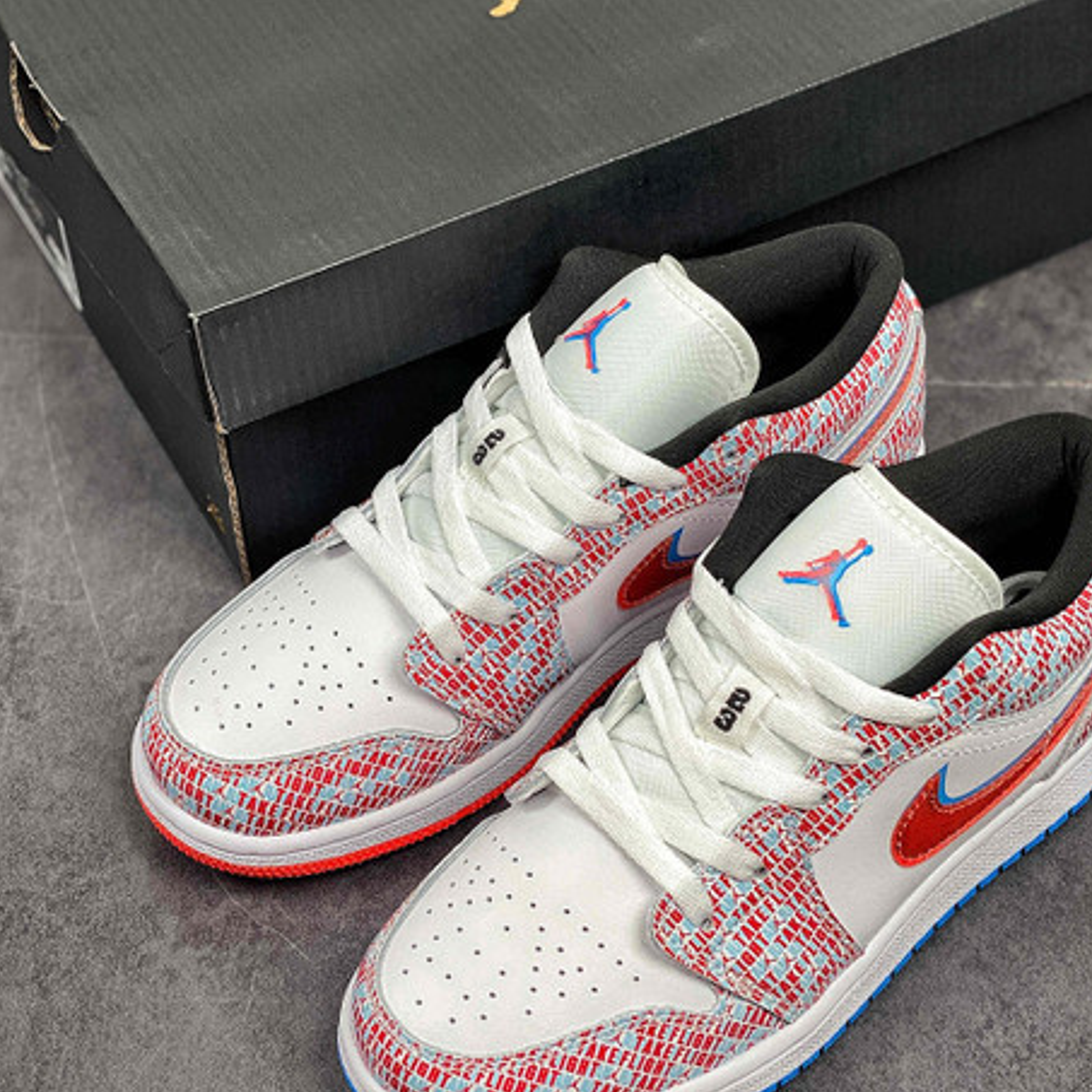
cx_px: 598
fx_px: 2605
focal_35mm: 73
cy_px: 460
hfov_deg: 23.7
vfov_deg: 23.6
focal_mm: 6
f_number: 2
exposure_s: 1/100
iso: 64
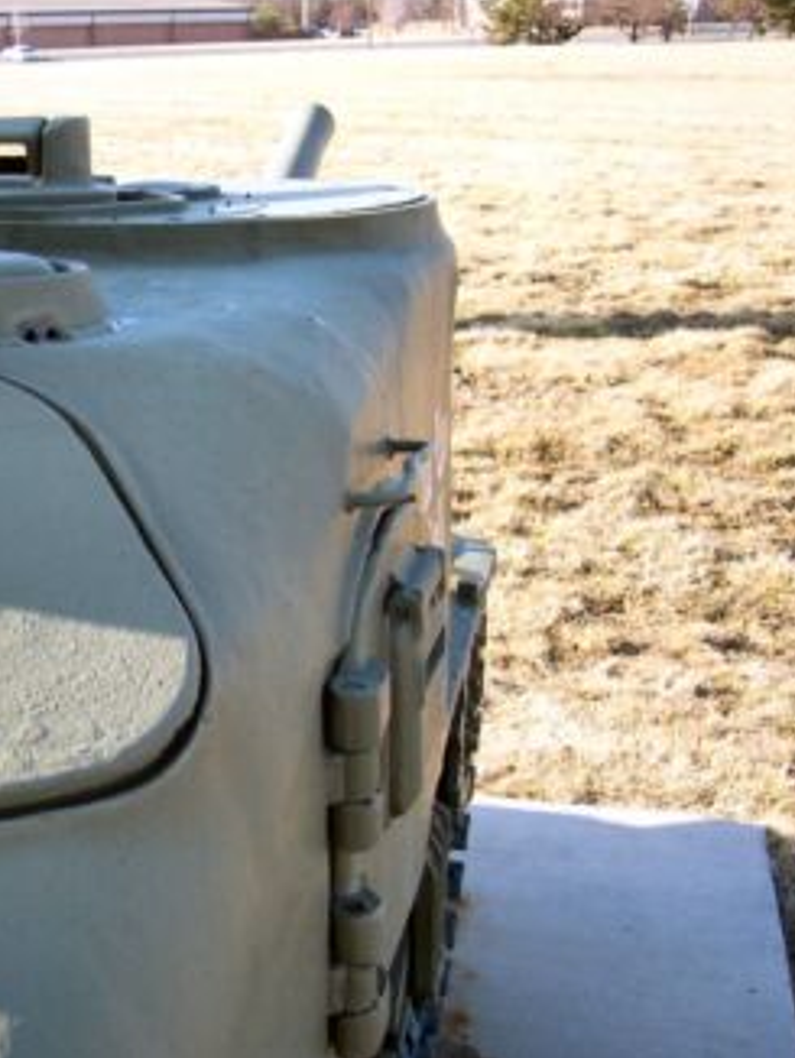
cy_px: 524
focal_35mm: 56
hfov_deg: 25.0
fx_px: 1713
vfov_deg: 34.3
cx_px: 19
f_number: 2.8
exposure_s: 1/700
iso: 120
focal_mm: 8
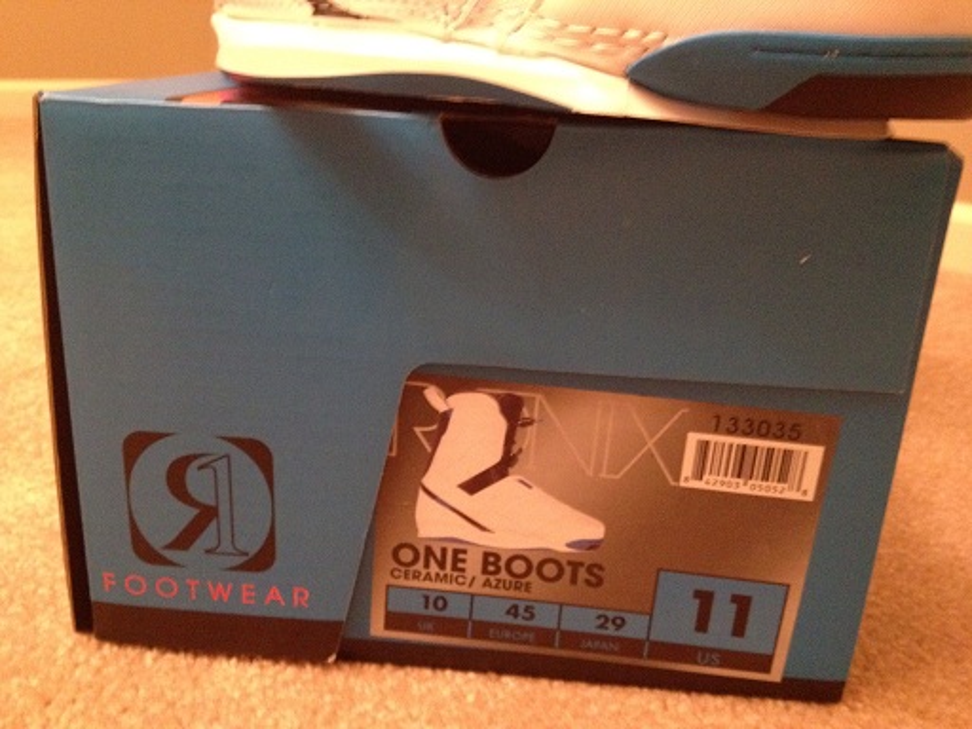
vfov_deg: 40.7
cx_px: 486
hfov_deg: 52.6
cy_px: 364
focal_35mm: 35
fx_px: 983
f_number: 2.4
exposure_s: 1/15
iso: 500
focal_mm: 4.28
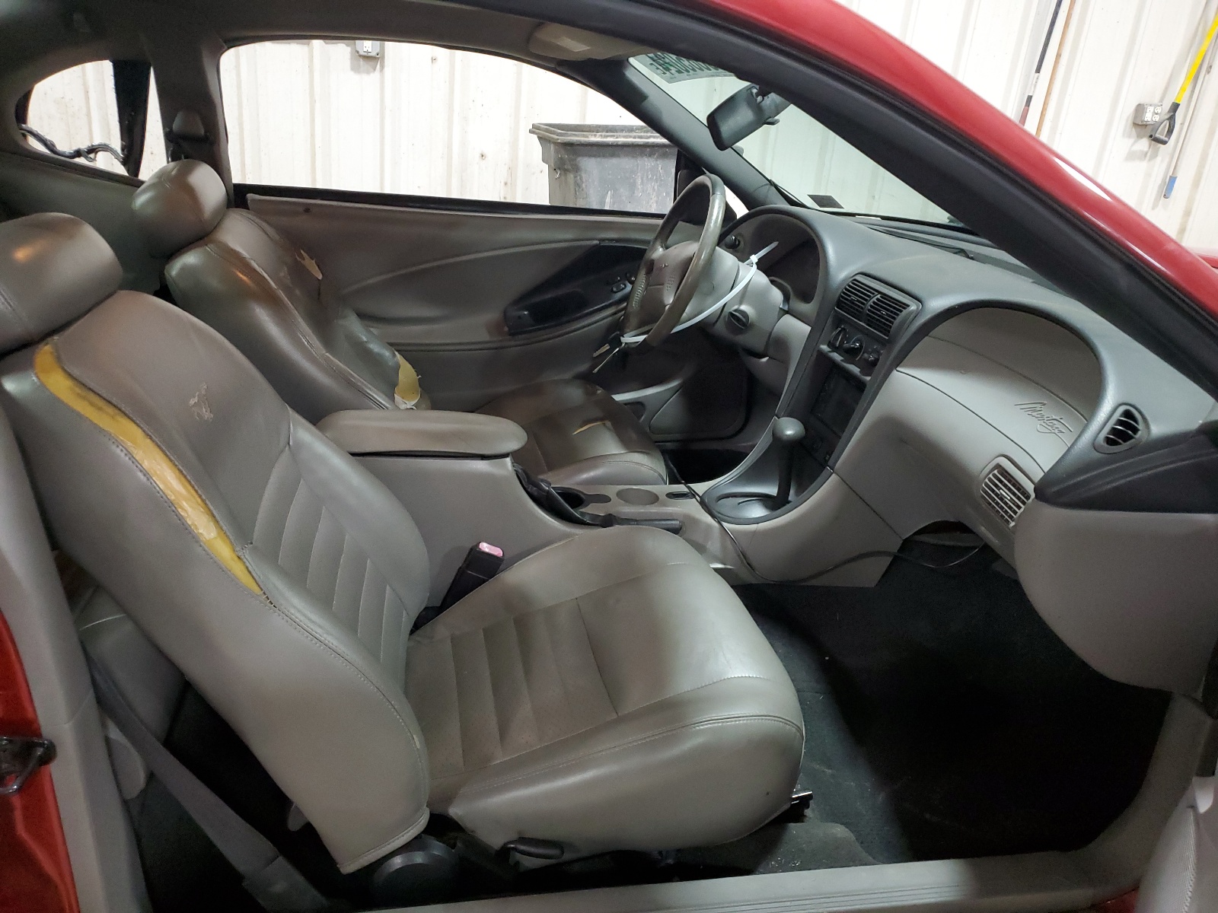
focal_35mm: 26
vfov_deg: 53.1
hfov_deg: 67.3
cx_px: 609
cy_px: 456
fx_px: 915
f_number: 1.5
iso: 316
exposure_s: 1/40
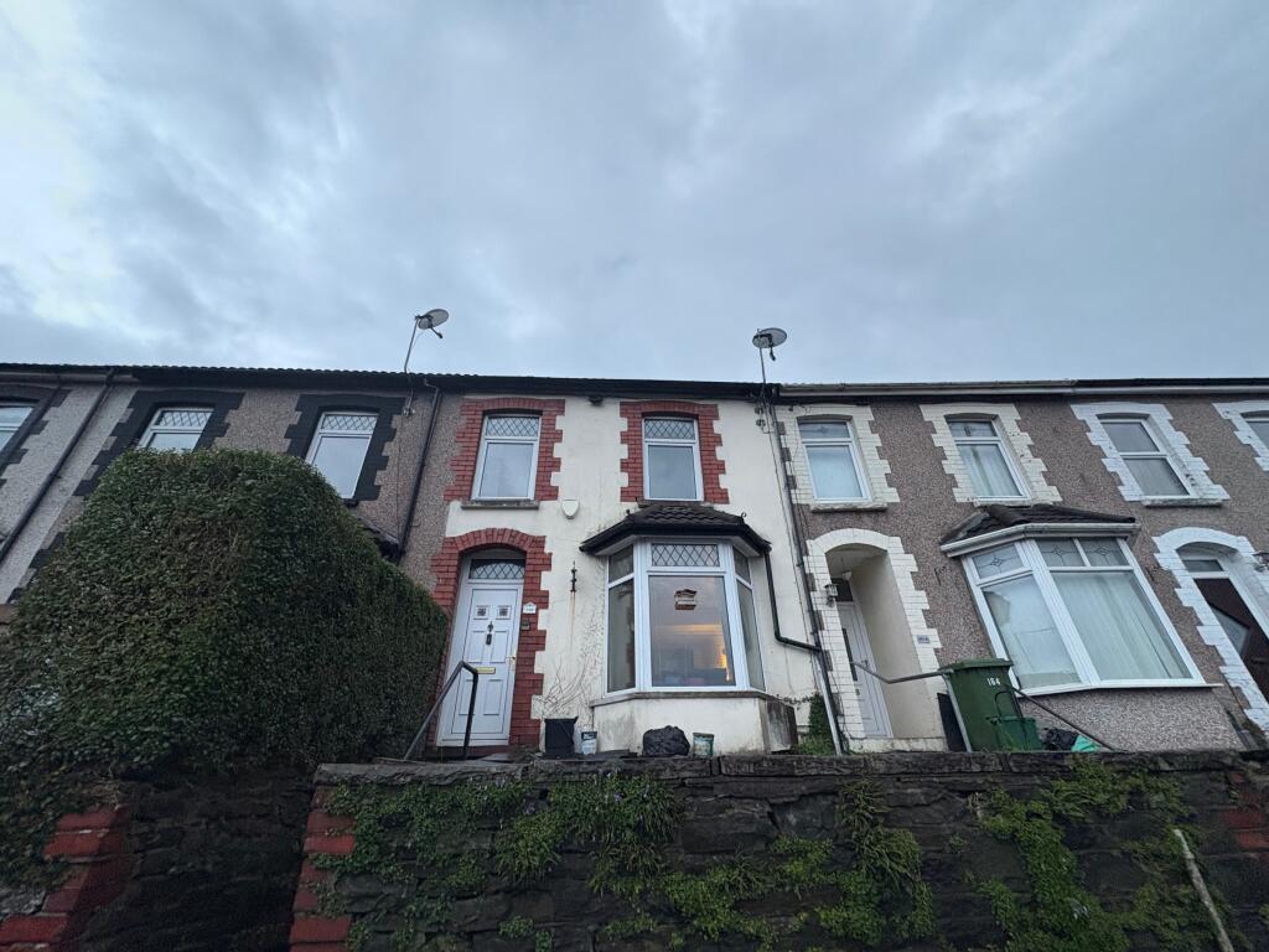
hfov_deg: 102.1
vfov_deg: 85.7
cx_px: 634
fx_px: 513
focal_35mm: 14
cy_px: 476
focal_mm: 2.22
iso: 250
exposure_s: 1/82
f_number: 2.2
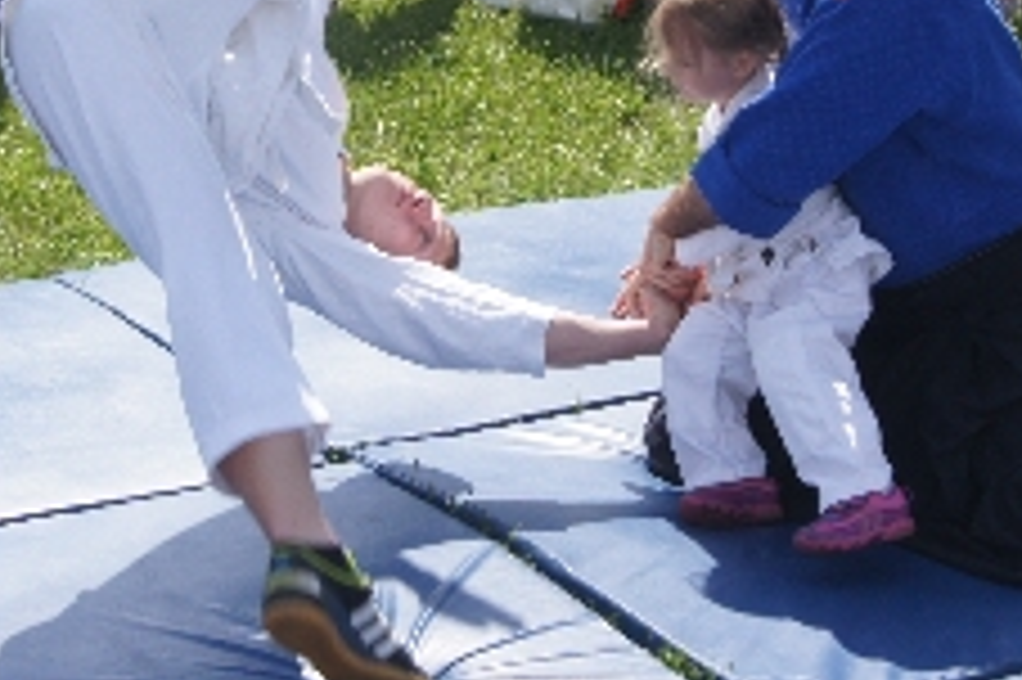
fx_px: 2922
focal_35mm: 103
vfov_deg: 13.2
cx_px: 563
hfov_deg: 19.8
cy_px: 169
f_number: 16
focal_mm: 26
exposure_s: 1/160
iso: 200
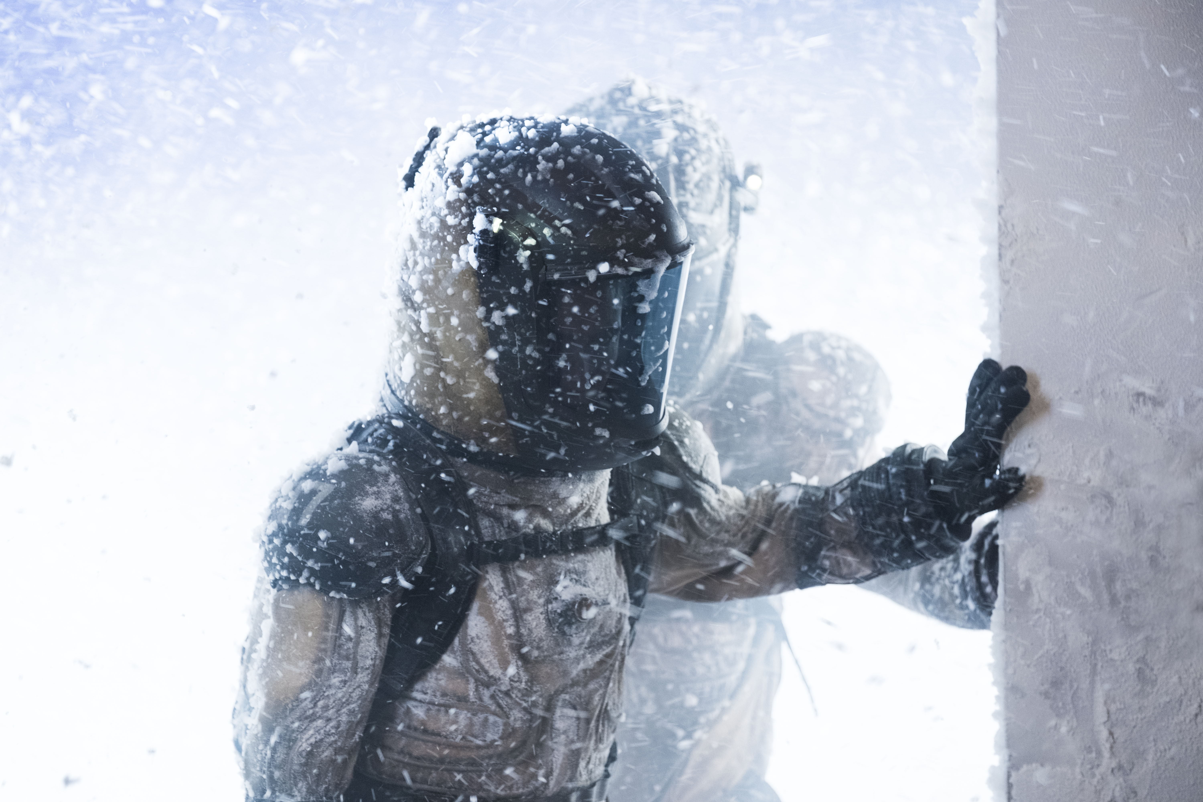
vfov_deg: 8.3
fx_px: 5547
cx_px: 602
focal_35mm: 166
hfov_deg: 12.4
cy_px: 401
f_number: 2.8
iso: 1600
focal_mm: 110.6
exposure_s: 1/125
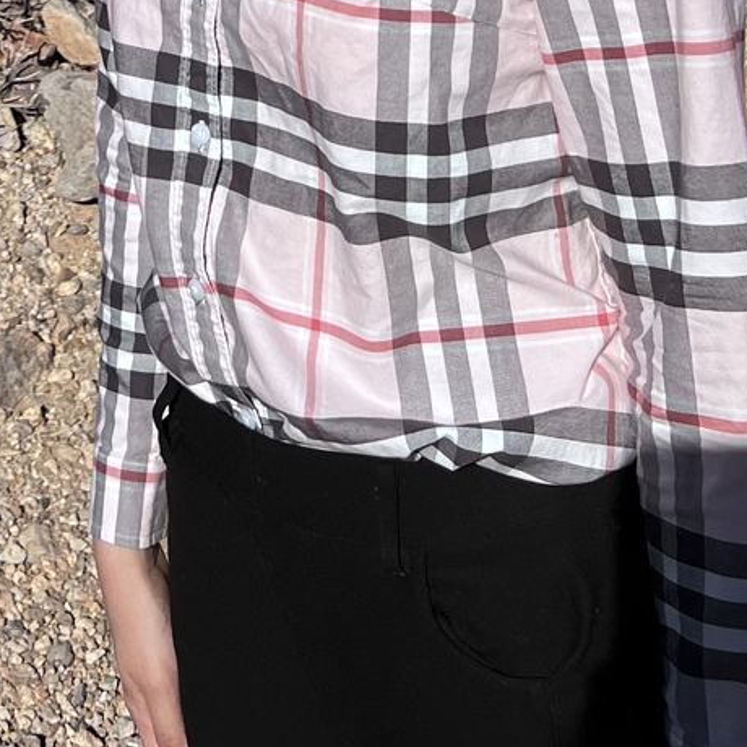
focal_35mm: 96
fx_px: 2344
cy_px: -656
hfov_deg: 17.2
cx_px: -179
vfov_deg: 15.3
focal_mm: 5.7
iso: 50
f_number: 1.5
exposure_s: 1/7463
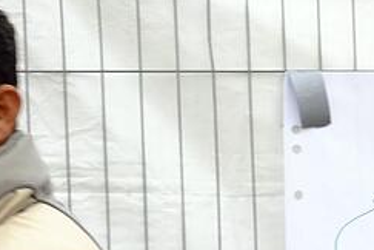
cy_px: 228
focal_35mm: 182
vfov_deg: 7.5
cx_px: 673
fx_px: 1891
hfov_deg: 10.6
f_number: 11
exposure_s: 1/60
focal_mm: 27
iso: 640
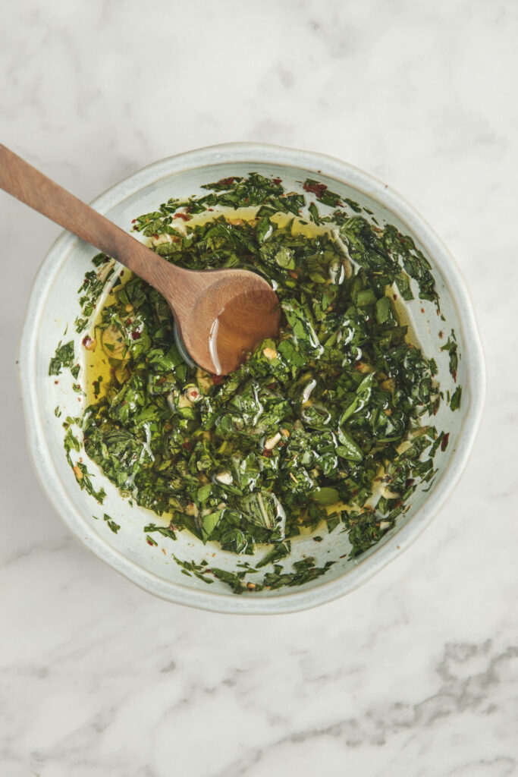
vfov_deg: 19.5
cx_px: 259
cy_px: 388
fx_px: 2265
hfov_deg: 13.0
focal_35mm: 105
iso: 160
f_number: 8
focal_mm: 70
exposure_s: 1/250
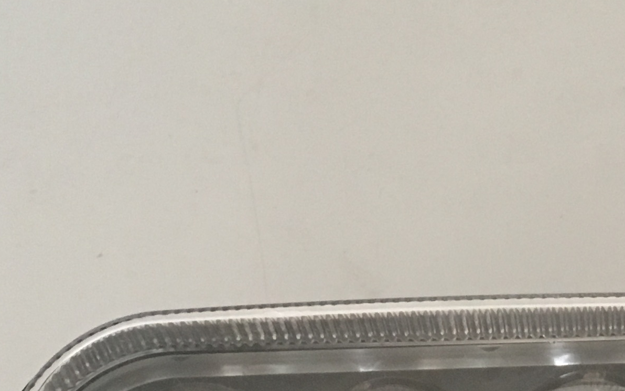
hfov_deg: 19.6
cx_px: 565
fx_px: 1771
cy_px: 290
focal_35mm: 104
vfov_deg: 12.5
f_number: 2.2
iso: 160
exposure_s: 1/33
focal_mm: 4.15
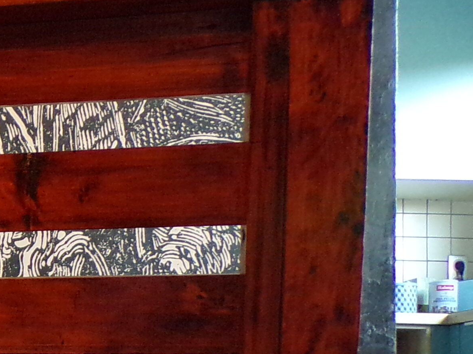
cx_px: -330
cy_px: 403
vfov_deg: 15.3
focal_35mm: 94
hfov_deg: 17.6
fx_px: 1284
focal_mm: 4.3
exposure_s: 1/17
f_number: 3
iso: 273
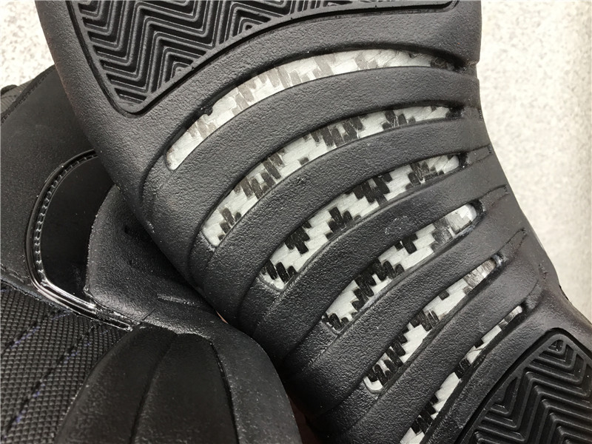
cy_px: 222
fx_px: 530
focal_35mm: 31
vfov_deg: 45.4
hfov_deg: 58.4
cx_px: 296
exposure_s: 1/100
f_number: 2.4
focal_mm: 3.3
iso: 40
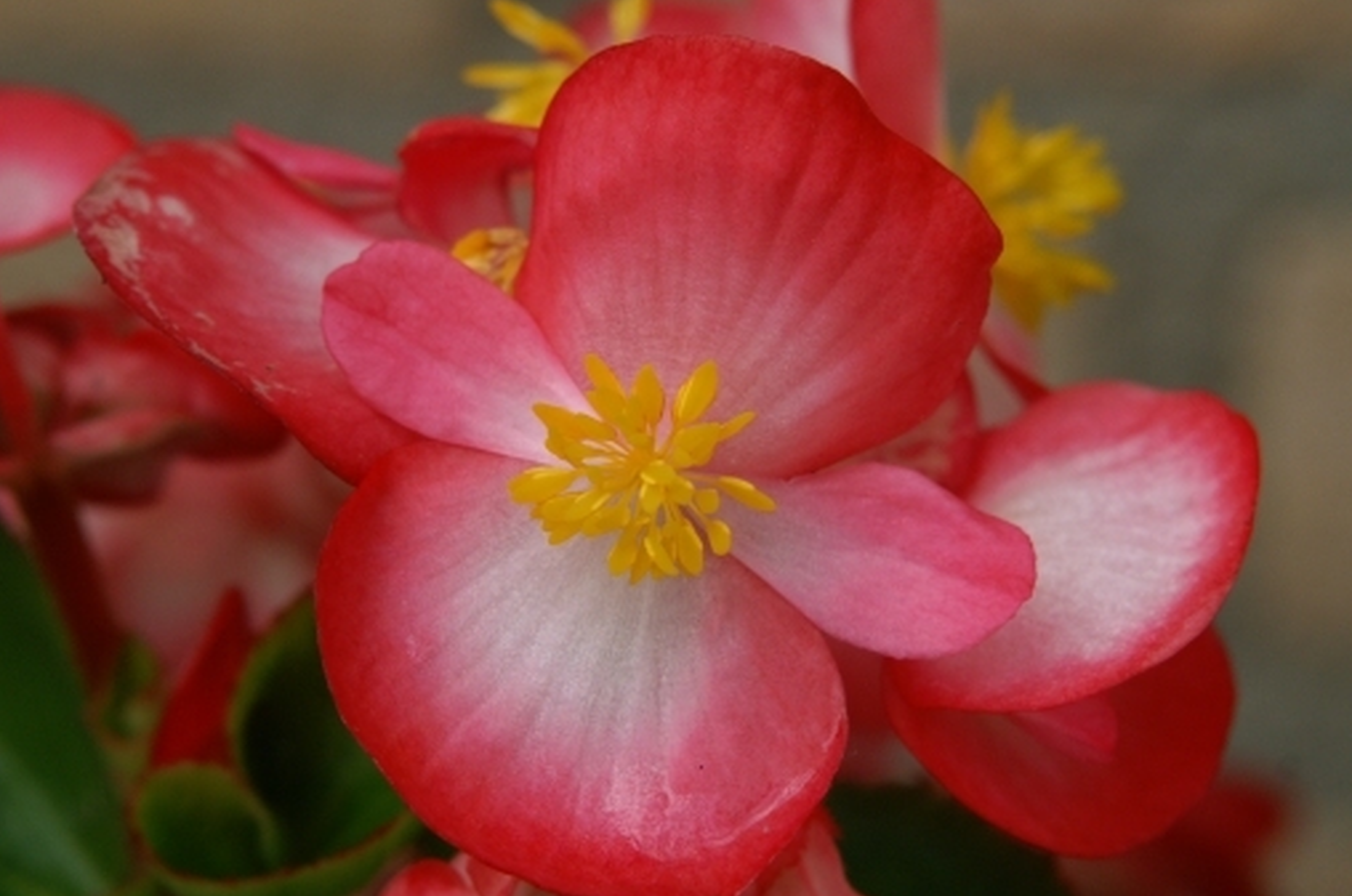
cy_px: 457
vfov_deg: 9.1
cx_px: 673
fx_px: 5647
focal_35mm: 151
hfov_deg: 13.7
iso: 400
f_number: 10
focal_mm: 85
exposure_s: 1/300
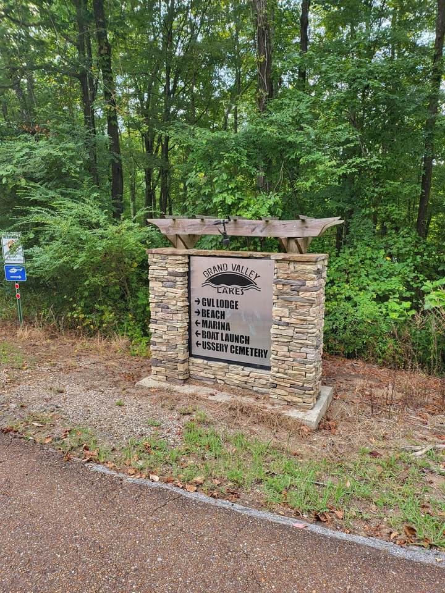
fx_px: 411
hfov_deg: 56.8
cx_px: 222
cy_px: 296
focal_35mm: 24
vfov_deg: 71.6
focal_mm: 5
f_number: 1.8
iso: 40
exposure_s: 1/120
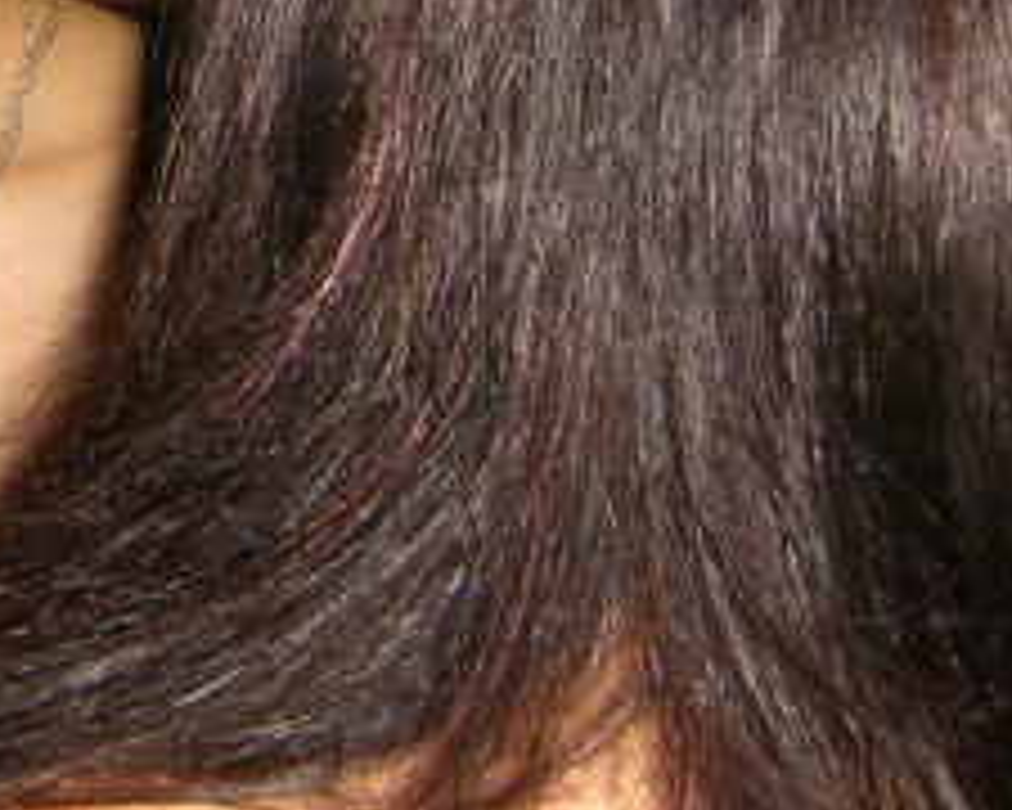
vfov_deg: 15.0
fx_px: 2965
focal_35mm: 99
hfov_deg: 18.5
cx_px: -139
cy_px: -189
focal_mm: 7.9
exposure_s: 1/60
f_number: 2.8
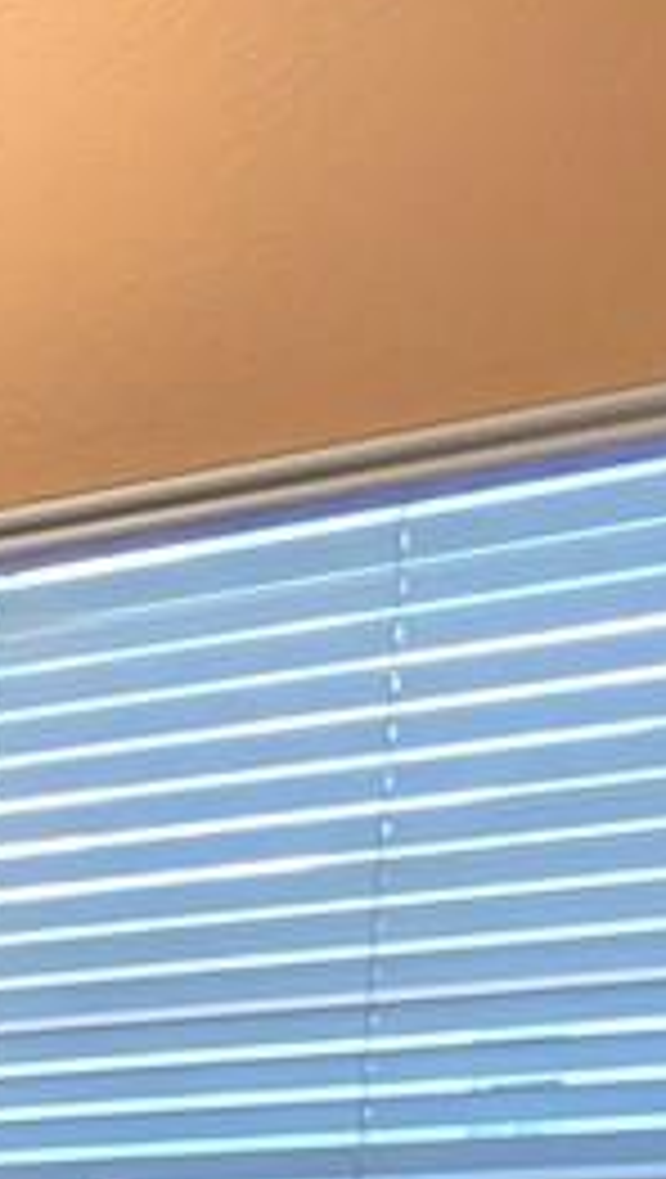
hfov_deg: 9.1
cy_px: 1786
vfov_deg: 19.8
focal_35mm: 93
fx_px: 2910
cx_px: -1616
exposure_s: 1/60
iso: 74
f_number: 2.2
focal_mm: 1.83
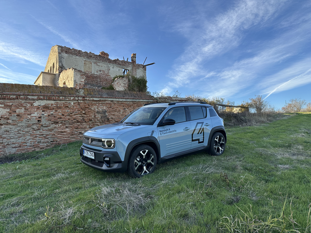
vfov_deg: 56.8
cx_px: 156
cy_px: 116
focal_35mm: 24
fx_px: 216
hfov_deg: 71.6
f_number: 1.78
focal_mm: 6.86
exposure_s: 1/1613
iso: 80
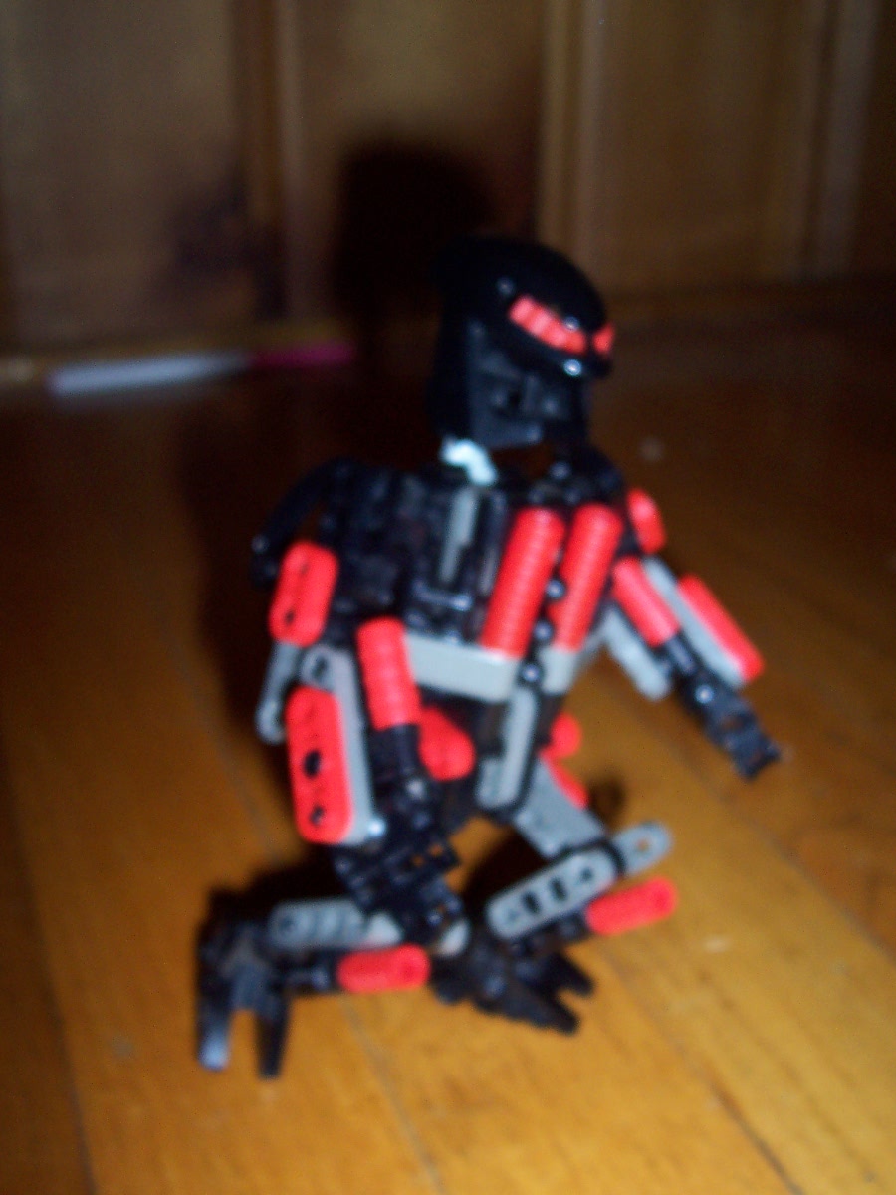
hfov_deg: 38.7
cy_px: 598
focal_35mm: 37
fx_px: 1277
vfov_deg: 50.1
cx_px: 448
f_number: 2.8
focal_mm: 5.6
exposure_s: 1/60
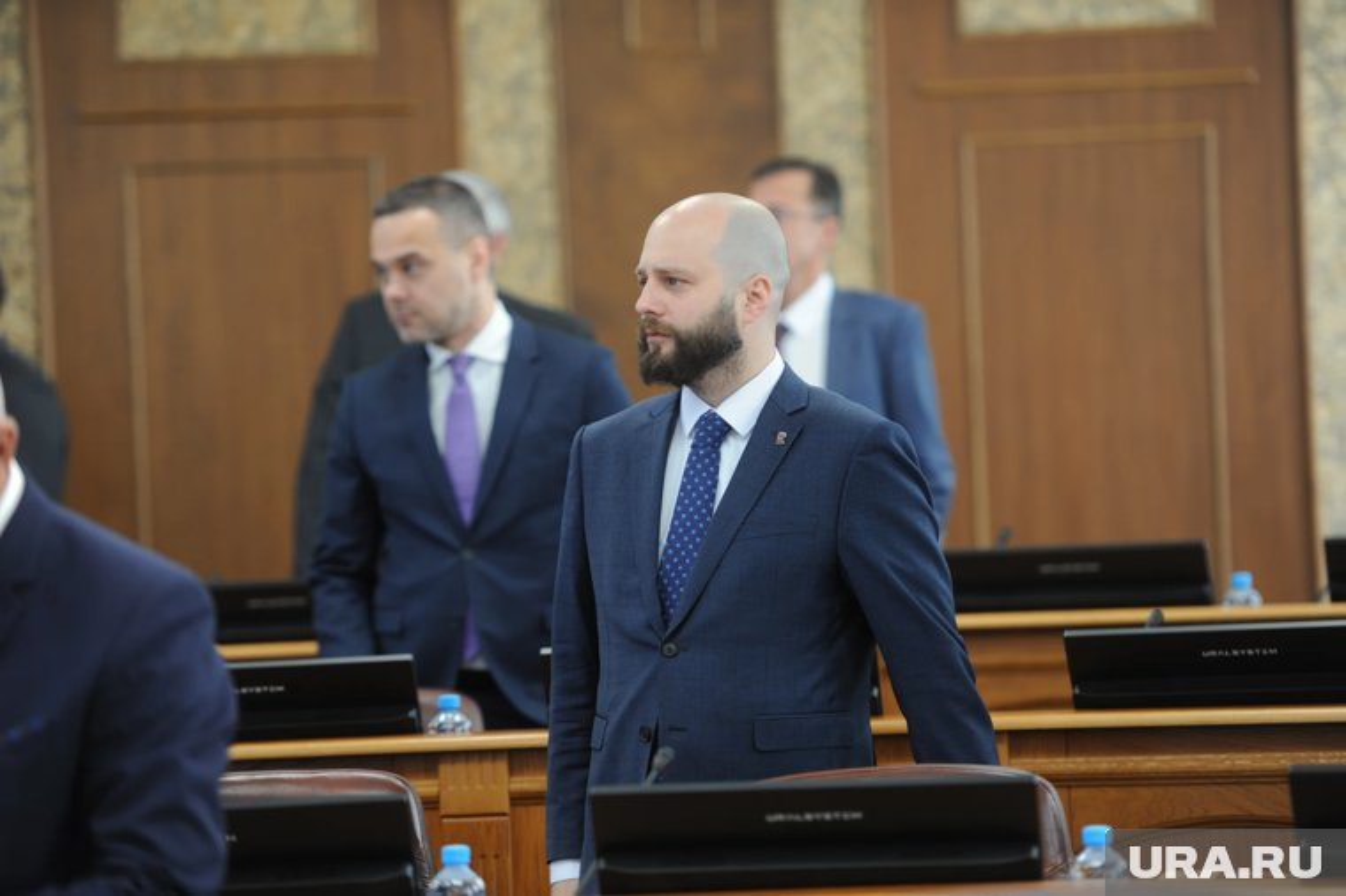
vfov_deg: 9.1
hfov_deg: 13.7
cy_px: 448
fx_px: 5606
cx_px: 673
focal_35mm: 150
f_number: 2.8
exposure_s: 1/100
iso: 400
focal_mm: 150
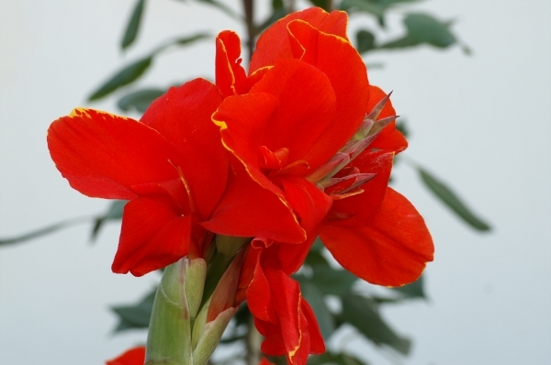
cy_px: 182
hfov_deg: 18.2
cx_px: 276
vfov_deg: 12.1
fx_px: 1719
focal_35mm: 112
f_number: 9
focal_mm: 75
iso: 100
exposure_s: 1/80
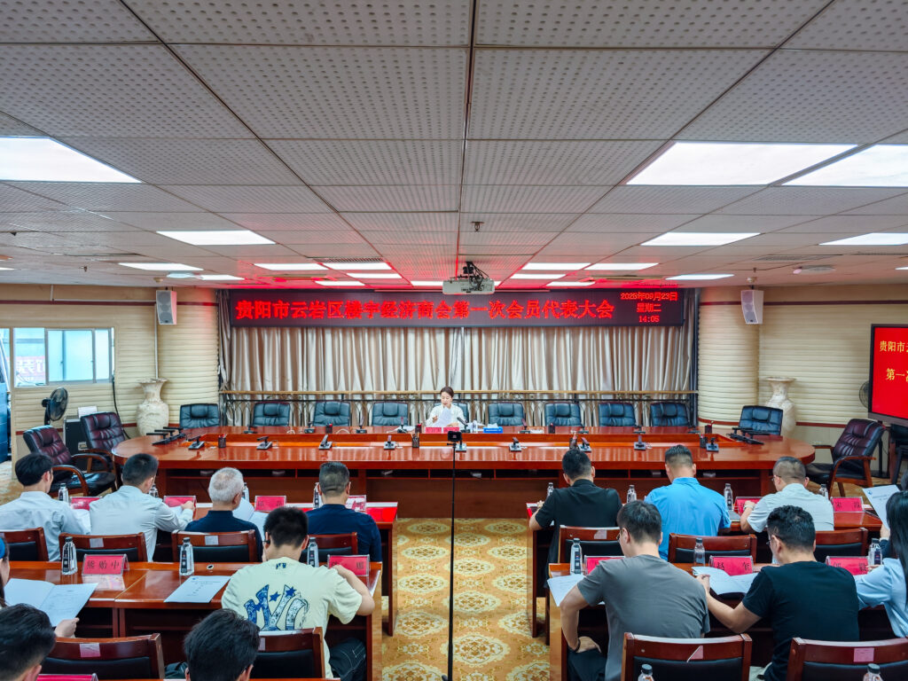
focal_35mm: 23
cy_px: 340
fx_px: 603
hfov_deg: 73.9
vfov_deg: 58.9
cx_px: 454
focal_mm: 8.72
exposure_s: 1/60.7
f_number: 2
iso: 400
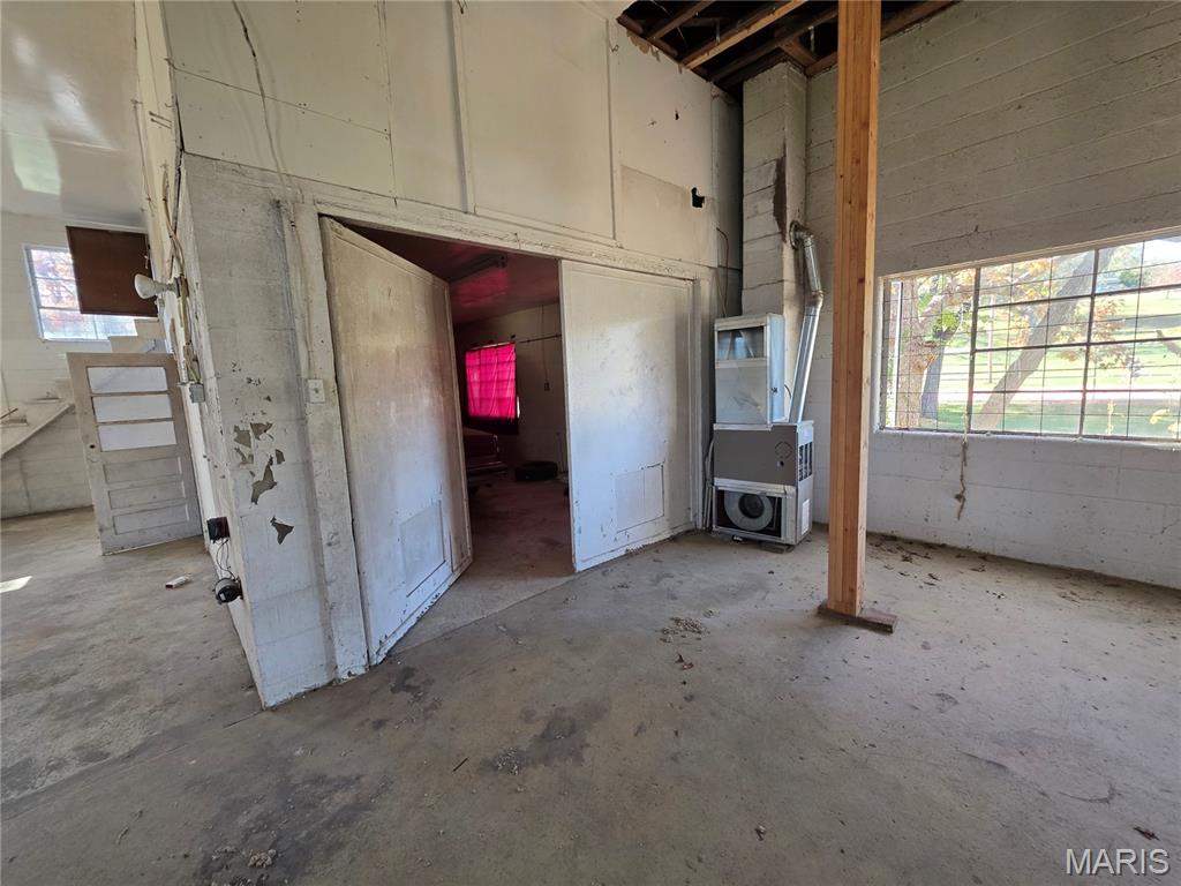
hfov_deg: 106.2
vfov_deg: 89.9
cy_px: 443
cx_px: 590
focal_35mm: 13
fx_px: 444
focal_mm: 2.2
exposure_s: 1/120
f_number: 1.9
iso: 160
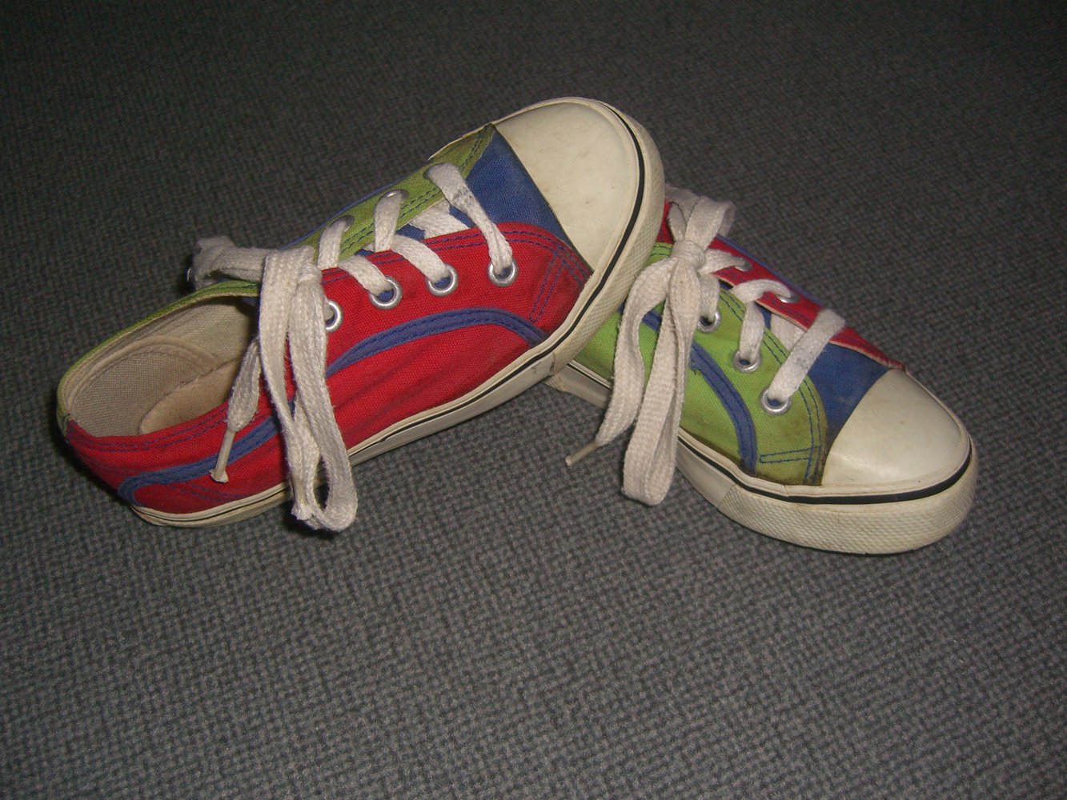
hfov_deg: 49.0
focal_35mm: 38
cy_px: 400
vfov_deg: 37.7
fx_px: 1171
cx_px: 534
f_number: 2.8
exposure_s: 1/60
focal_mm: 7.9
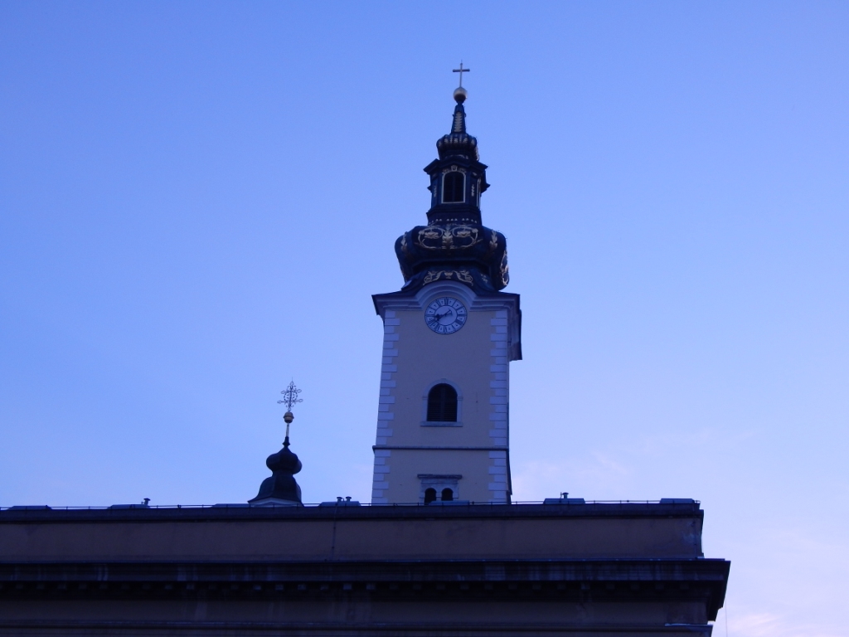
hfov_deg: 39.7
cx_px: 424
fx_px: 1177
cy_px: 318
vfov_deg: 30.3
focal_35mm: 48
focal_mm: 8.6
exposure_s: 1/100
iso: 125
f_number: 3.7
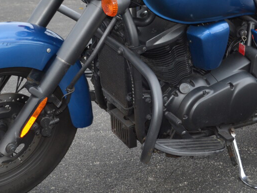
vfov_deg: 19.5
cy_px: 18
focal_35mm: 74
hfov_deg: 26.3
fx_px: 549
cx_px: 159
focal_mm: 22
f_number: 4
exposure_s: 1/125
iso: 180
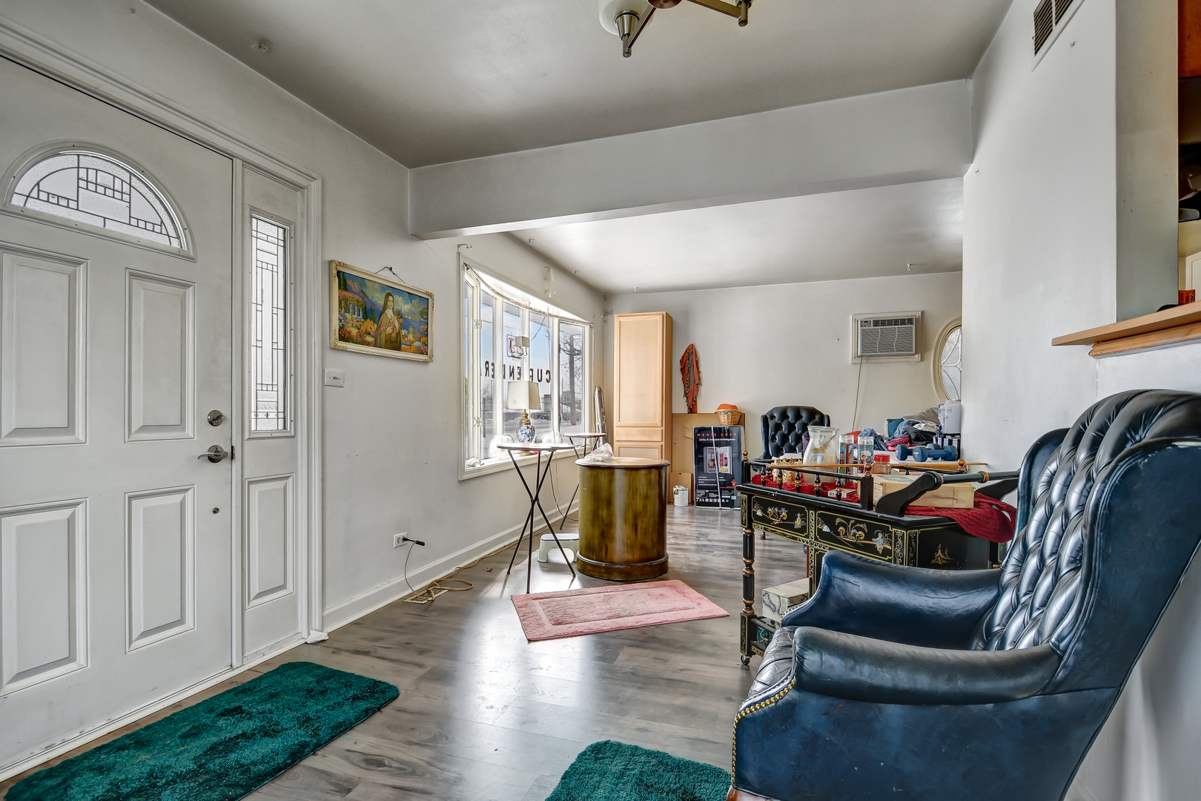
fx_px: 500
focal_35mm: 15
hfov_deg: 100.4
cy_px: 400
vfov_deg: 77.3
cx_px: 600
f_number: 3.5
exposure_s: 1/400
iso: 200
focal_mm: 10
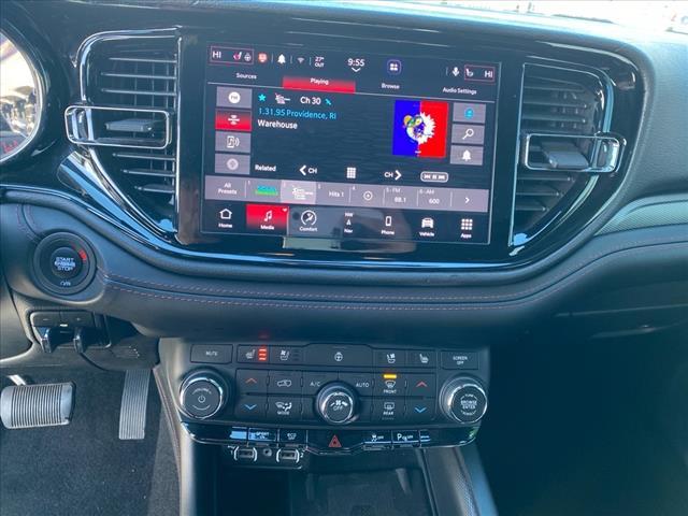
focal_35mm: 26
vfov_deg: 53.1
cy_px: 258
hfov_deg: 67.3
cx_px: 344
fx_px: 517
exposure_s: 1/60
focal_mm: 4.25
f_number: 1.8
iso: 125
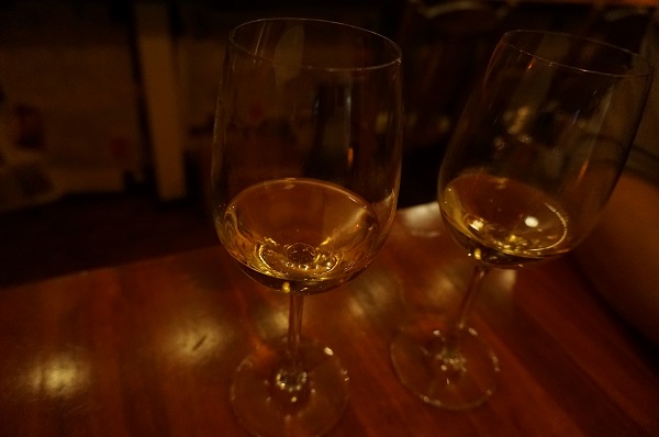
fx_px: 439
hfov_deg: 73.8
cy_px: 218
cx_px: 330
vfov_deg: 53.0
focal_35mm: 24
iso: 3200
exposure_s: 1/40
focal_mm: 16
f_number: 3.5
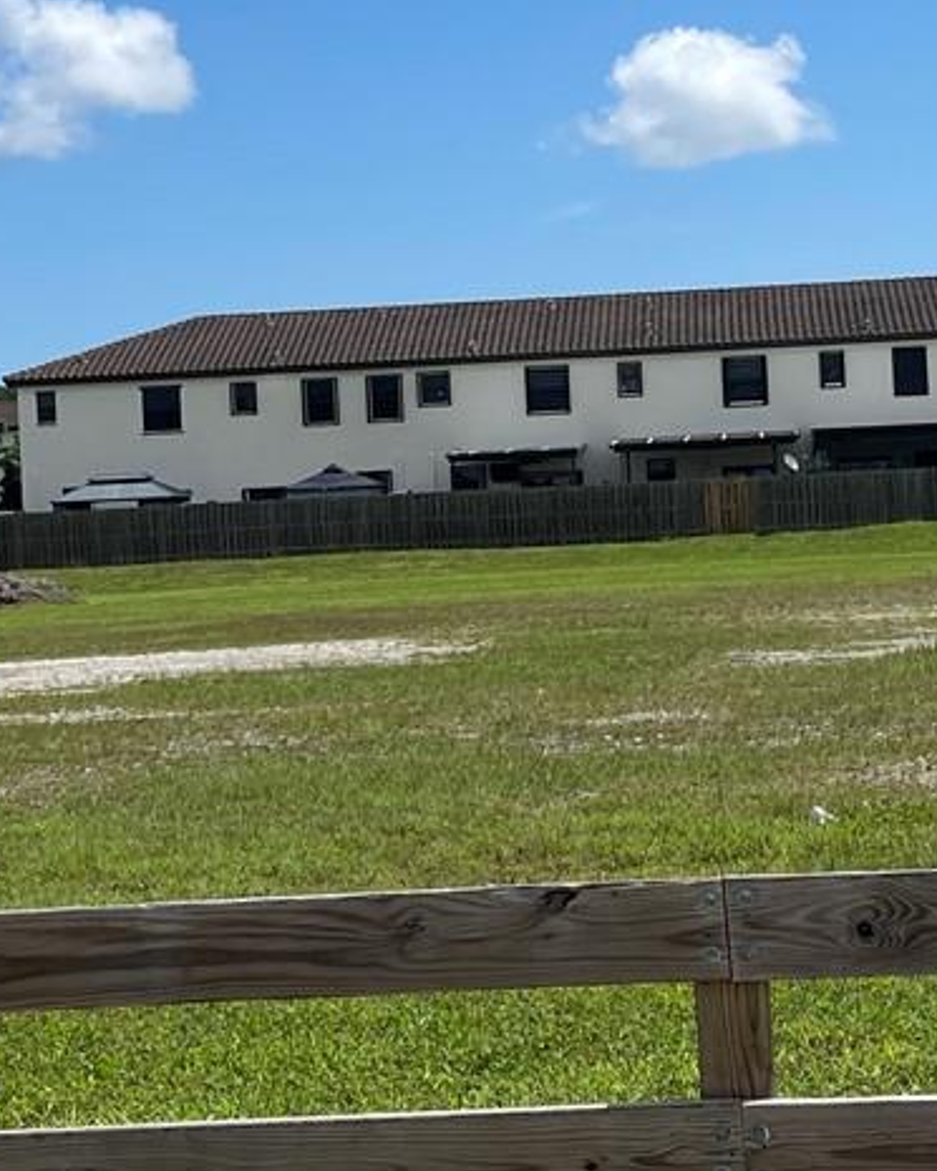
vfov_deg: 22.7
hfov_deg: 18.3
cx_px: 489
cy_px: 463
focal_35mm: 84
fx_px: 2912
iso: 32
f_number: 1.6
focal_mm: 5.1
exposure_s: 1/5917
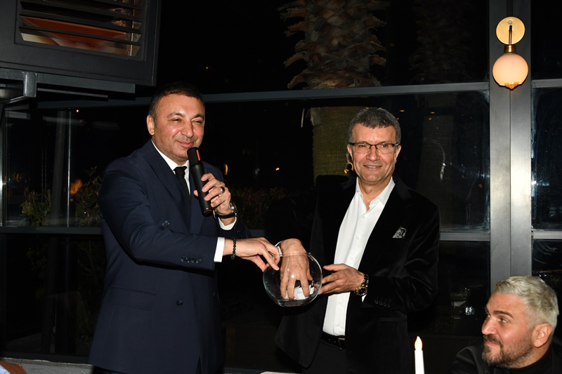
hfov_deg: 41.1
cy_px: 187
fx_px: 749
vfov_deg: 28.1
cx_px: 281
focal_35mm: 48
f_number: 8
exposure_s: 1/200
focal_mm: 48
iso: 640
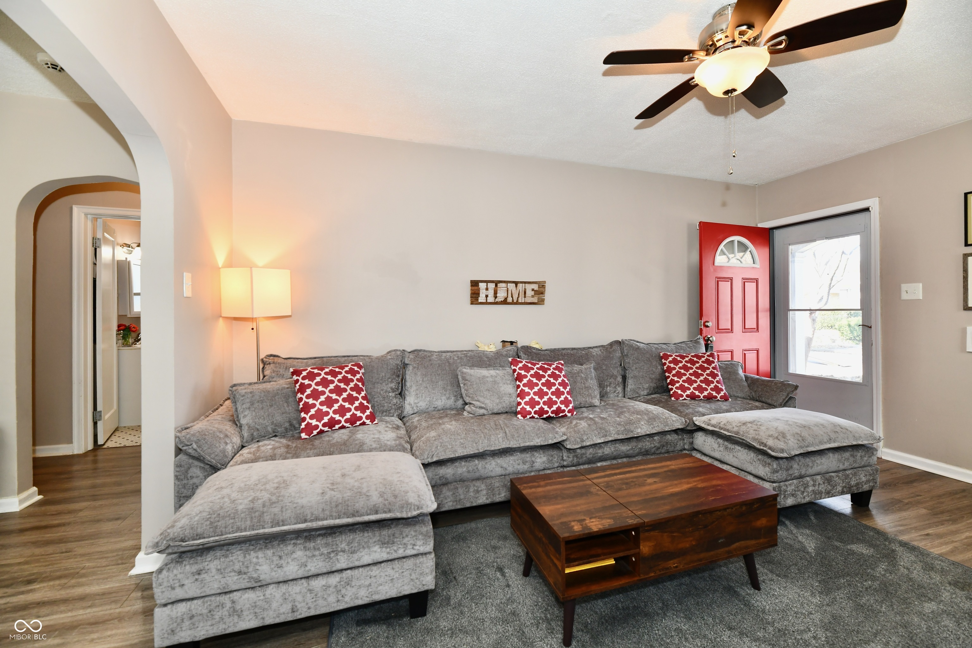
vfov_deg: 81.2
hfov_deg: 104.3
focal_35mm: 14
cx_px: 486
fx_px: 378
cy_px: 324
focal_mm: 14
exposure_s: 1/60
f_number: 6.3
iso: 640
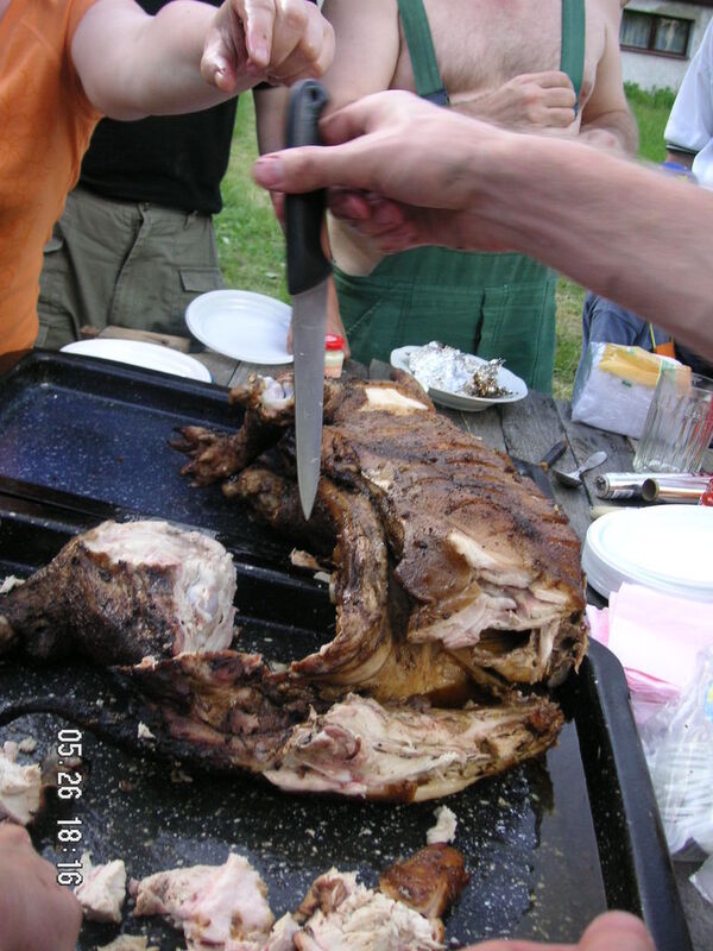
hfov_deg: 38.7
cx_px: 356
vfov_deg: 50.1
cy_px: 476
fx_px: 1016
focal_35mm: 37
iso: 50
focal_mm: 6.1
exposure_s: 1/125
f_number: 2.8
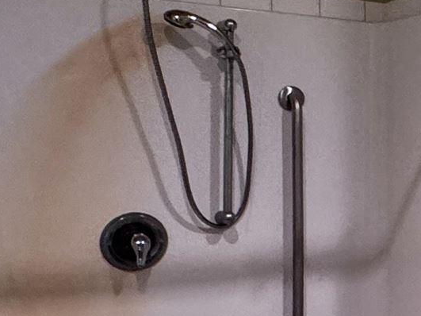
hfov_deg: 18.5
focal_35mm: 81
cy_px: 172
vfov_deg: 18.2
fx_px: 985
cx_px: 770
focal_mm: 2.22
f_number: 2.2
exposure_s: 1/60
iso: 320
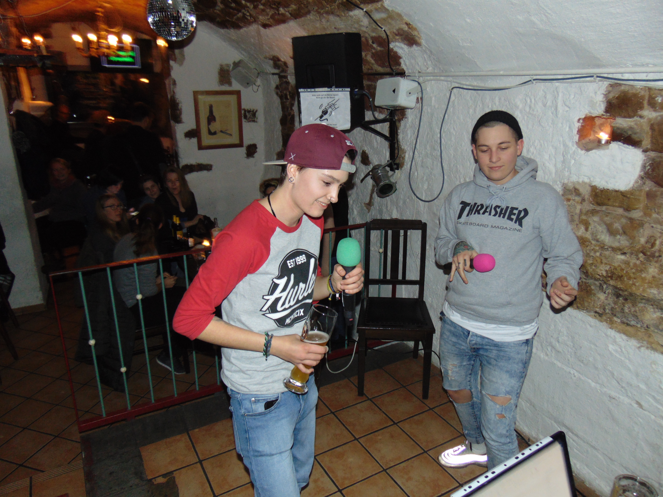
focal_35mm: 25
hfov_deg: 69.4
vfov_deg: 54.9
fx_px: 479
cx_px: 332
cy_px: 248
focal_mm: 4.5
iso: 200
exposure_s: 1/8
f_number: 3
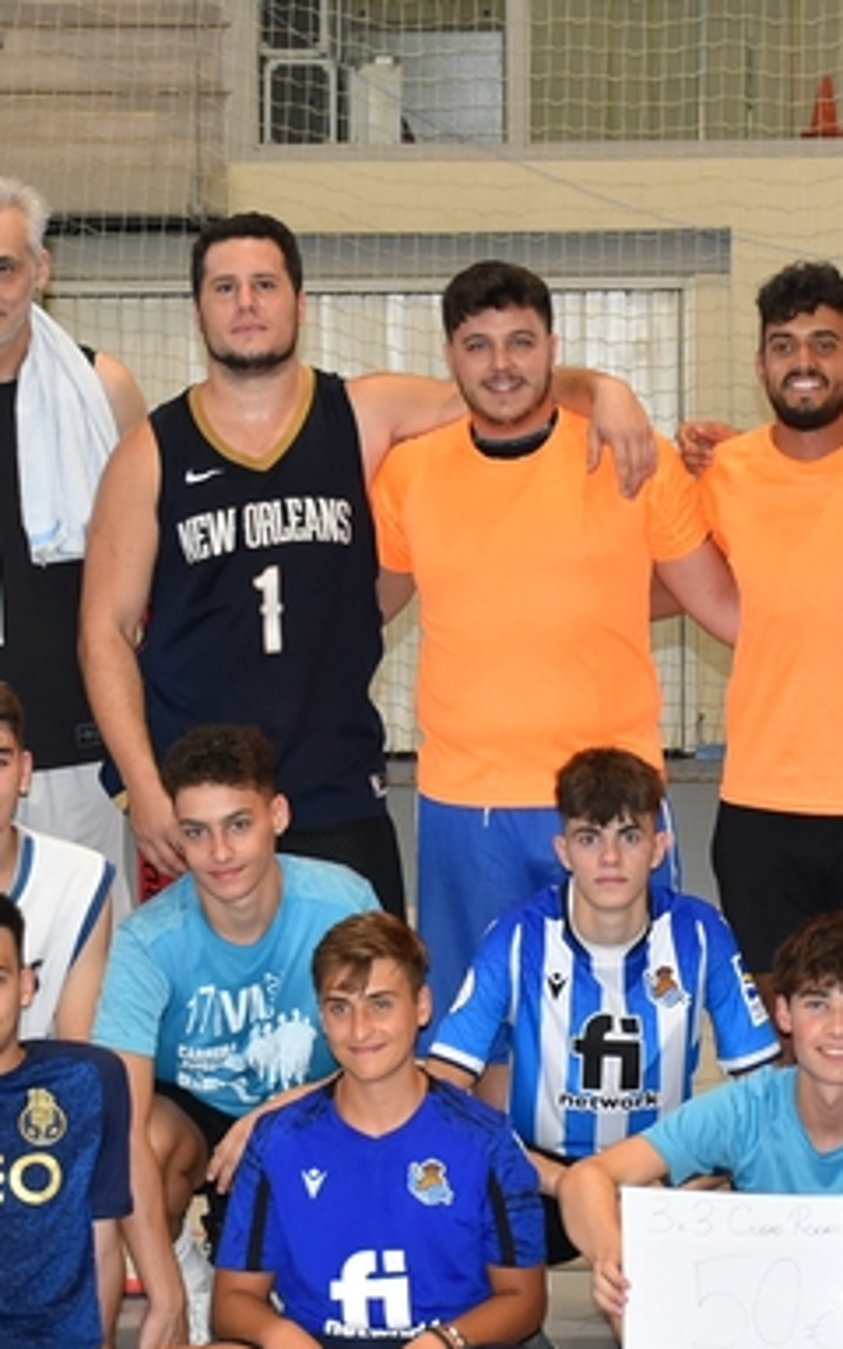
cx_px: 544
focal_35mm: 122
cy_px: 829
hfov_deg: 10.7
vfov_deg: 17.1
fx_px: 4485
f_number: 4.5
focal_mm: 34
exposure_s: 1/80
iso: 800
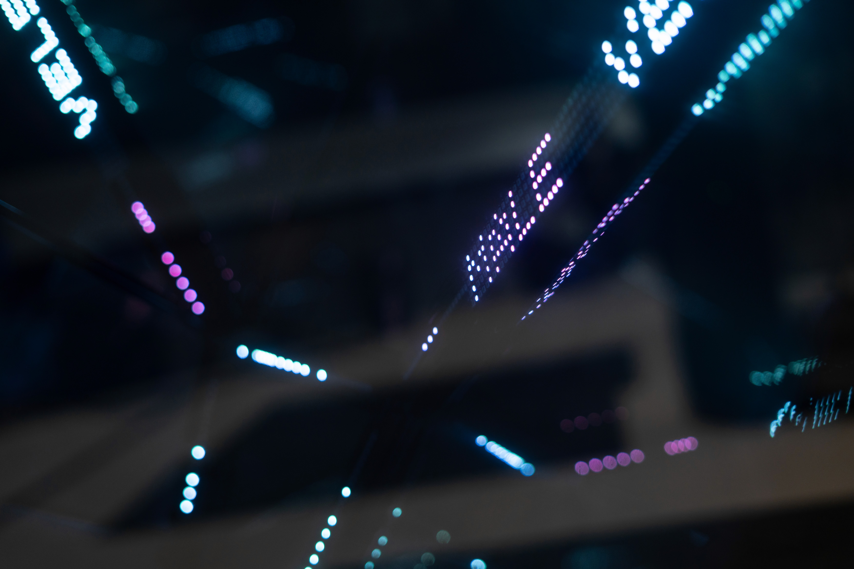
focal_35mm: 50
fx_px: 1186
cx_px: 427
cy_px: 284
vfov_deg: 27.0
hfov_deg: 39.6
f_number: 2.2
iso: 800
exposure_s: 1/640
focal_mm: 50
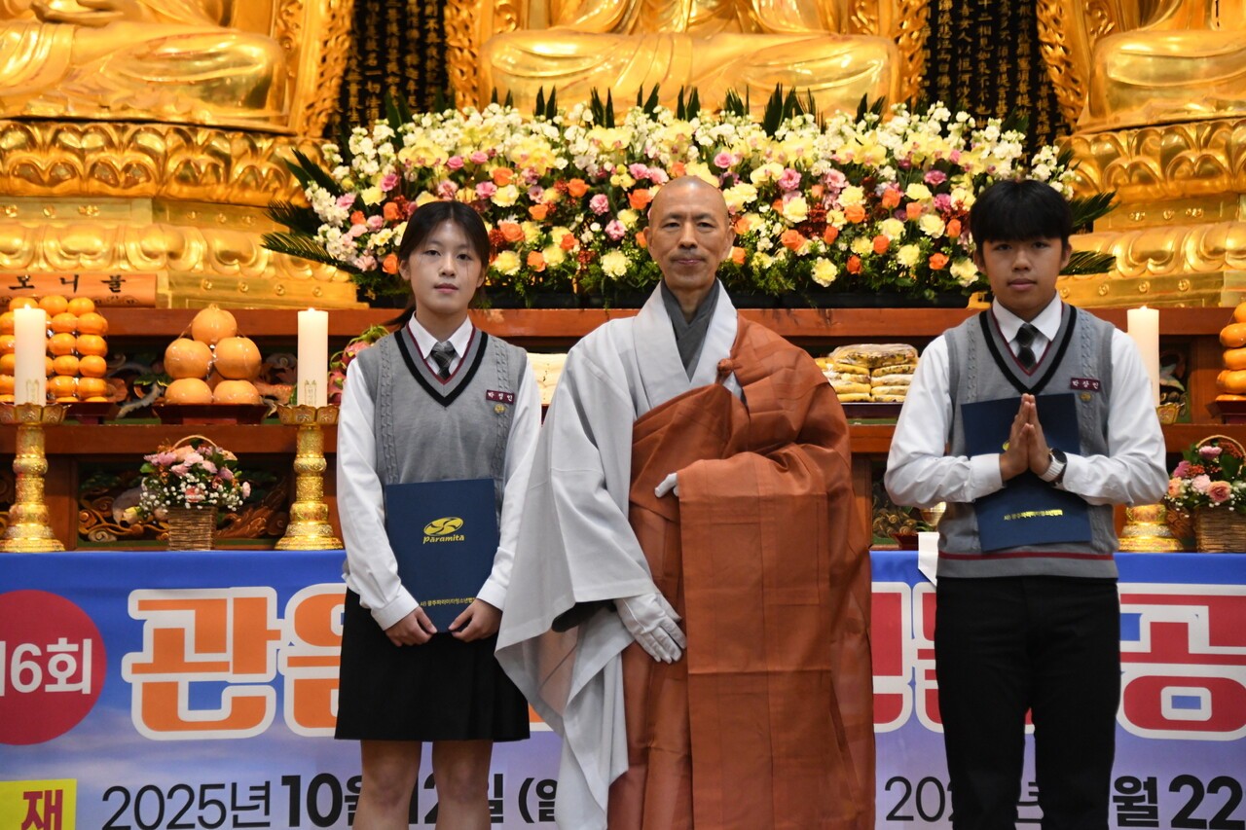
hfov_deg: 17.6
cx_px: 623
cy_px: 415
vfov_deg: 11.8
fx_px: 4014
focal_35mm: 116
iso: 5000
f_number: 5.6
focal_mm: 116
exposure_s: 1/125
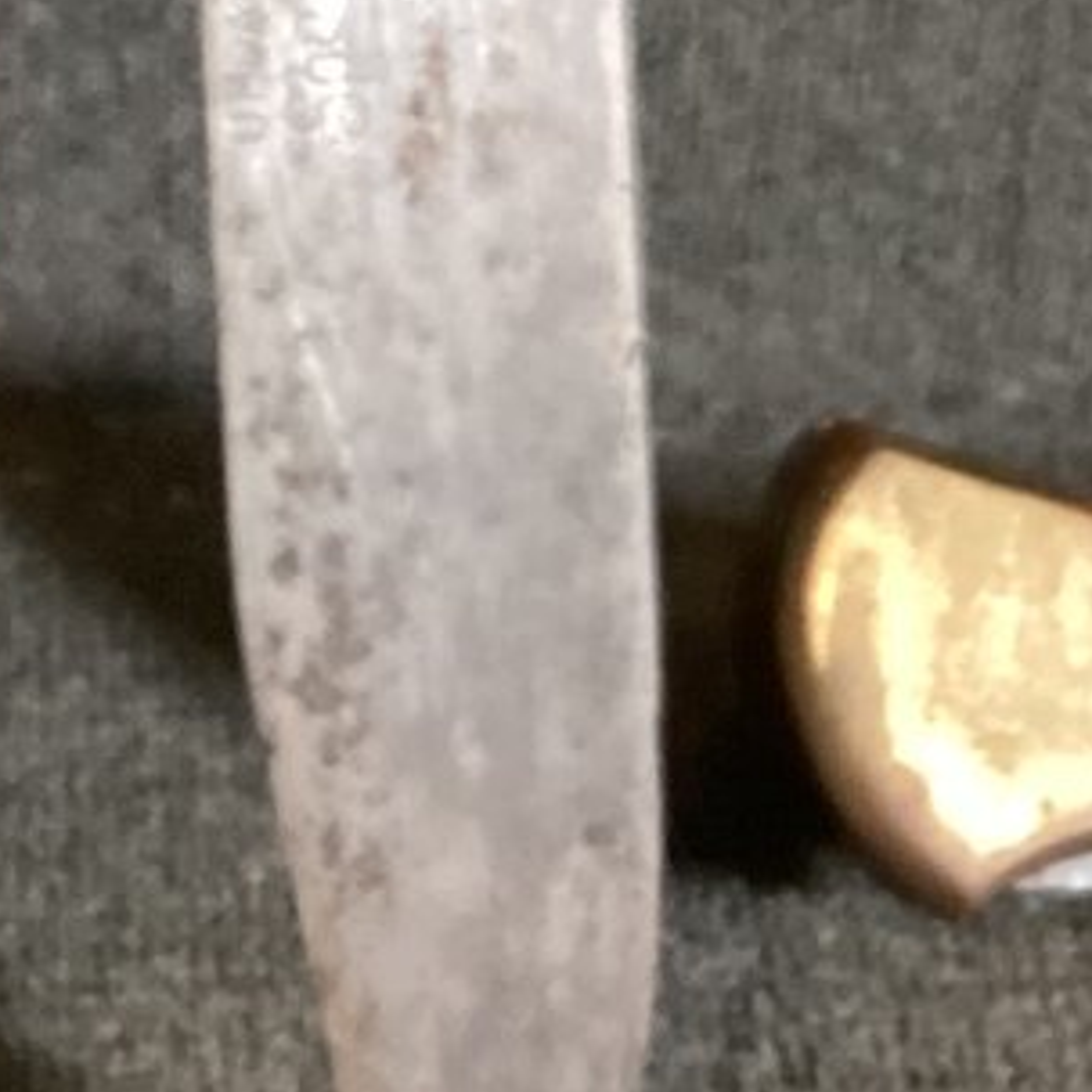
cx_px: 142
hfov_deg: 12.7
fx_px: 4890
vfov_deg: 12.2
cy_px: -521
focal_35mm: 137
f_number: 2.4
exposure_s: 1/33
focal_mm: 3.3
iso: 320
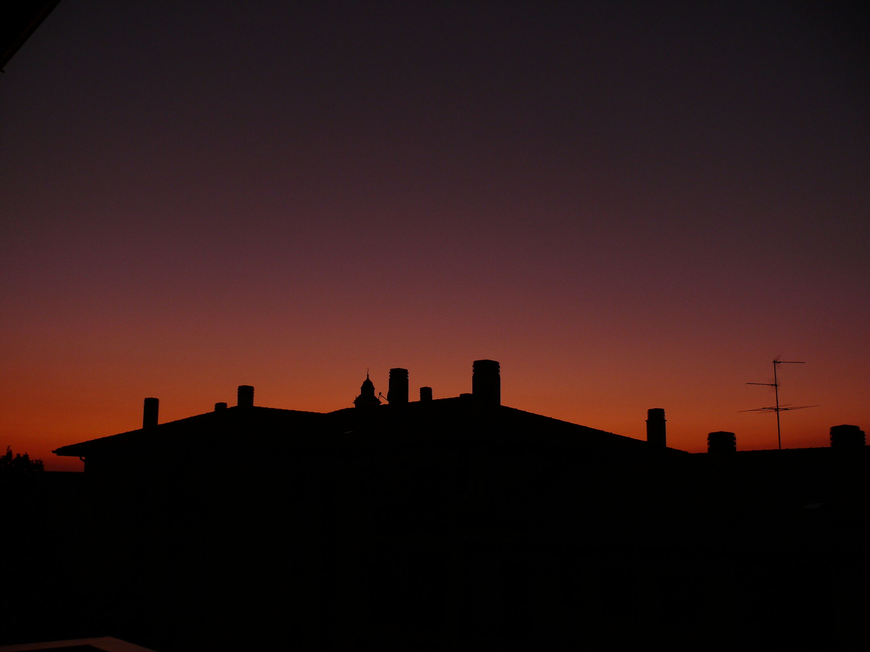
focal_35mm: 35
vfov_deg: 40.7
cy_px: 326
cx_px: 435
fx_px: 880
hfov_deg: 52.6
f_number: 2.8
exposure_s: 1/60
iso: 100
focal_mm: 7.4
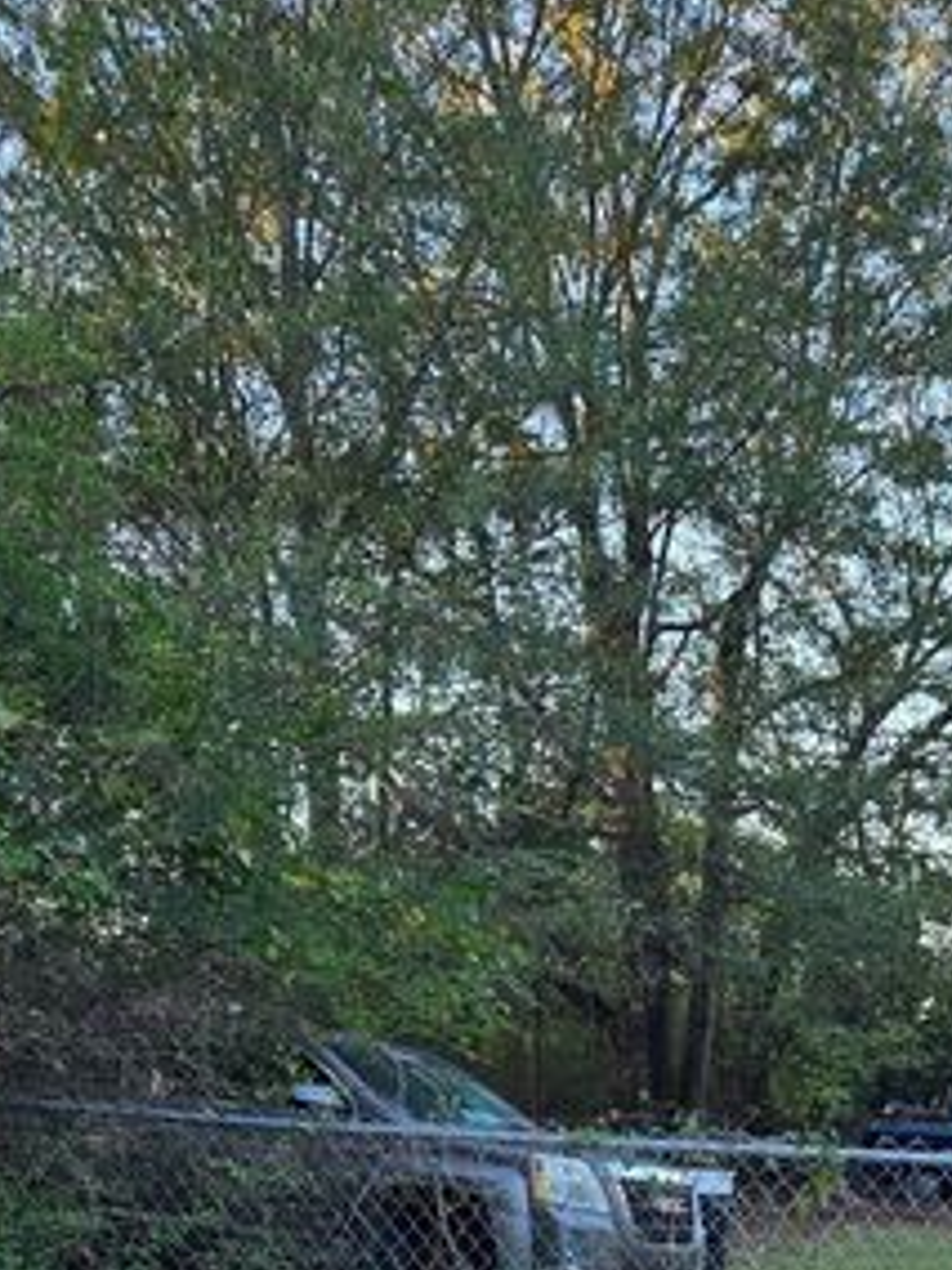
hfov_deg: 26.5
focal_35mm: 54
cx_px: 769
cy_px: 1304
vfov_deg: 32.4
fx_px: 1980
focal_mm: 5.4
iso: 32
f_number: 1.8
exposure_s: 1/180
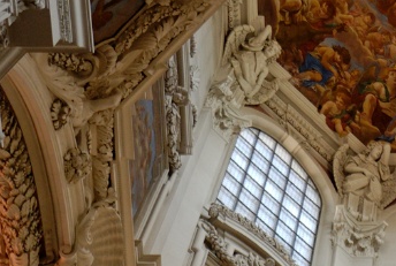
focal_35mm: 138
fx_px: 1521
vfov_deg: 10.0
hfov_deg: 14.4
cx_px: 463
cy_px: 158
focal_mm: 24
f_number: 4
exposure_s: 1/50
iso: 250
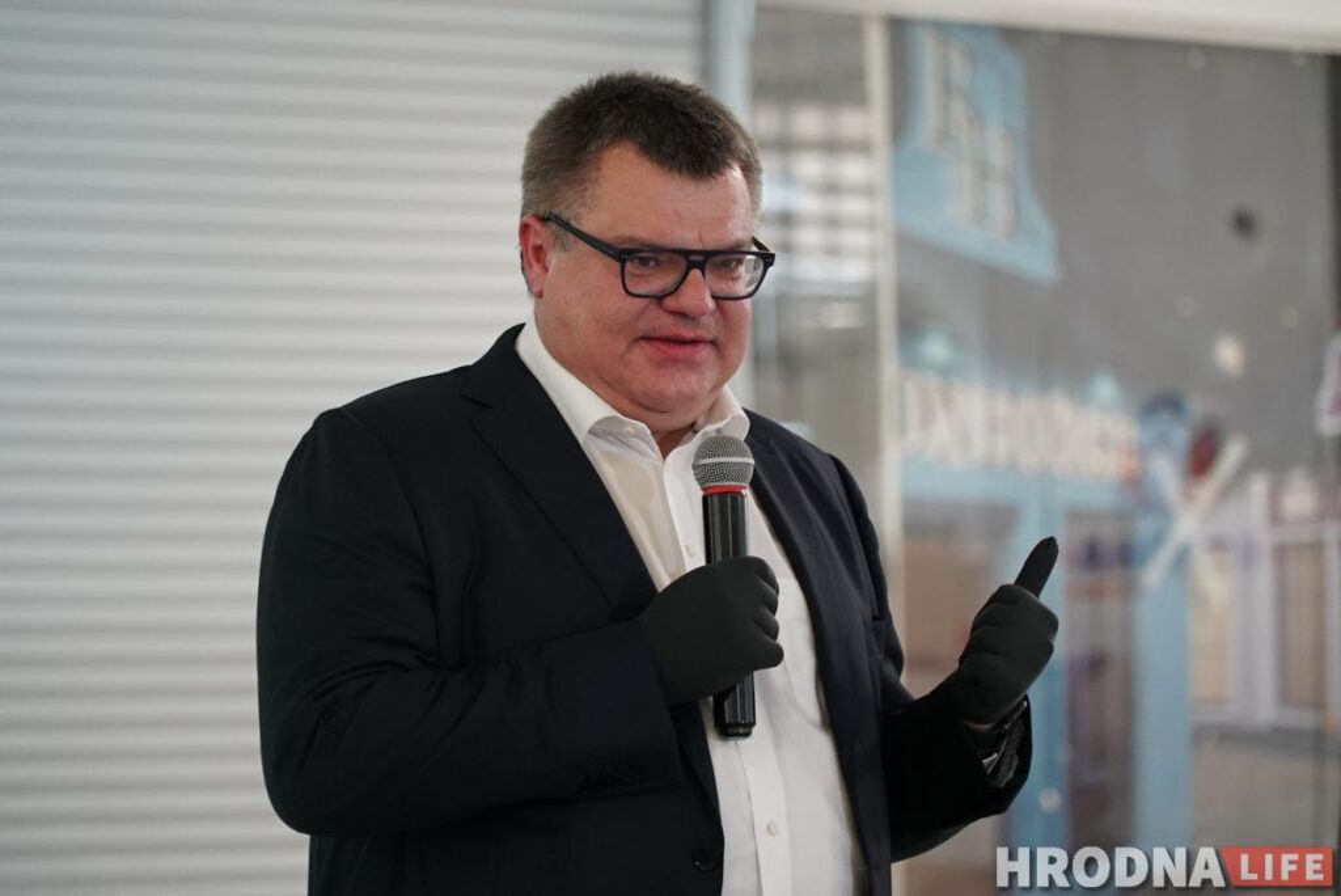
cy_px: 448
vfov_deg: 8.8
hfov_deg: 13.1
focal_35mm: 157
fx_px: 5851
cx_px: 670
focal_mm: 105
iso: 2000
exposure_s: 1/80
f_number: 4
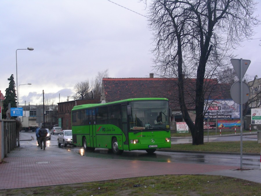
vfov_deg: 23.3
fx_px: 475
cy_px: 98
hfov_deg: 30.7
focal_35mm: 63
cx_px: 130
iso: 50
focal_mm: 10.5
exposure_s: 1/64.5
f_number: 3.5
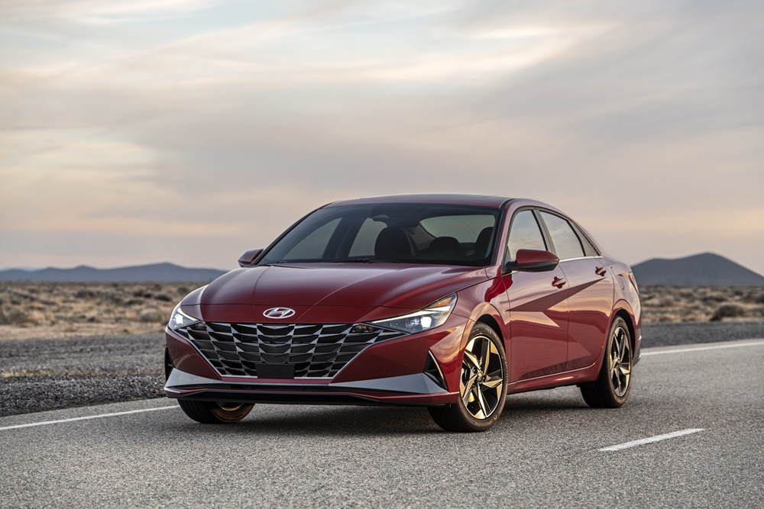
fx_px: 2335
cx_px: 382
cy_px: 254
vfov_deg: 12.5
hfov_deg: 18.6
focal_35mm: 110
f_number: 5
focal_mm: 110
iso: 64
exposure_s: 1/13
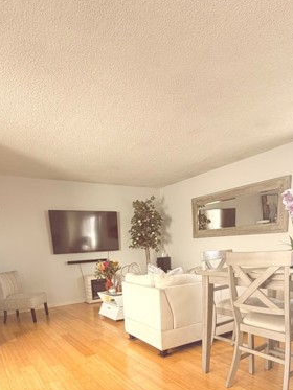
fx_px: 271
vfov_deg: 65.1
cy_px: 313
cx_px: 149
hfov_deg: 56.8
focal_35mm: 24
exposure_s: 1/121
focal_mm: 2.22
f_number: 2.2
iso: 160
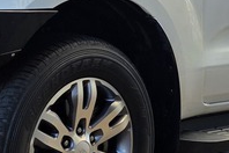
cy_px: -32
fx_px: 789
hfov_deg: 16.5
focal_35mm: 124
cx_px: 62
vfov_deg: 10.9
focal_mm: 6.25
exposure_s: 1/180
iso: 32
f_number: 1.7
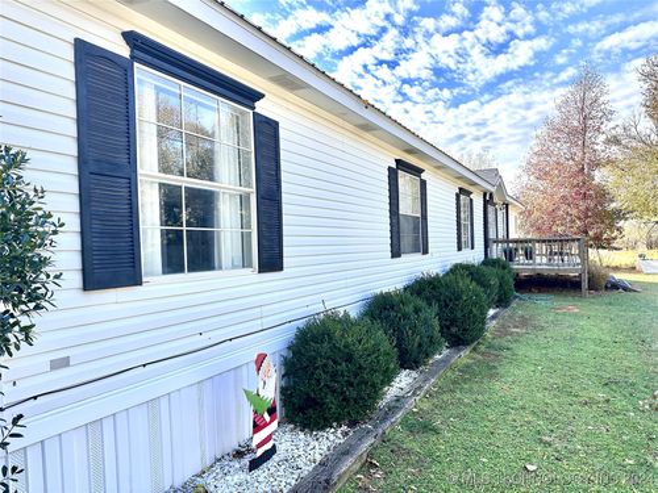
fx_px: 456
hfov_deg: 71.6
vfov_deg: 56.8
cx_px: 329
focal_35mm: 24
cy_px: 246
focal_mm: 6.86
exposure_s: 1/1692
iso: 80
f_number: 1.78
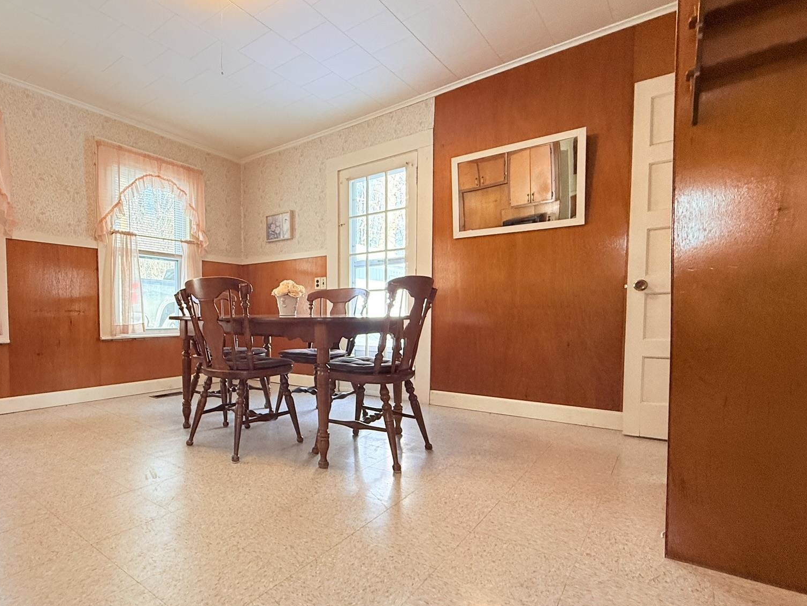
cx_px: 300
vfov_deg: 68.5
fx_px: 443
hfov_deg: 83.0
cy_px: 338
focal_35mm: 19
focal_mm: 2.22
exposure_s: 1/120
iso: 250
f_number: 2.2
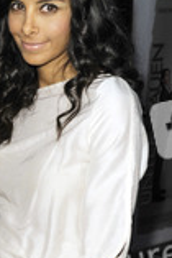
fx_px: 801
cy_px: 202
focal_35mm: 112
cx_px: -45
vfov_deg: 18.1
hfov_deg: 11.9
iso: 640
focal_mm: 44
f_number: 5.6
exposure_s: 1/160
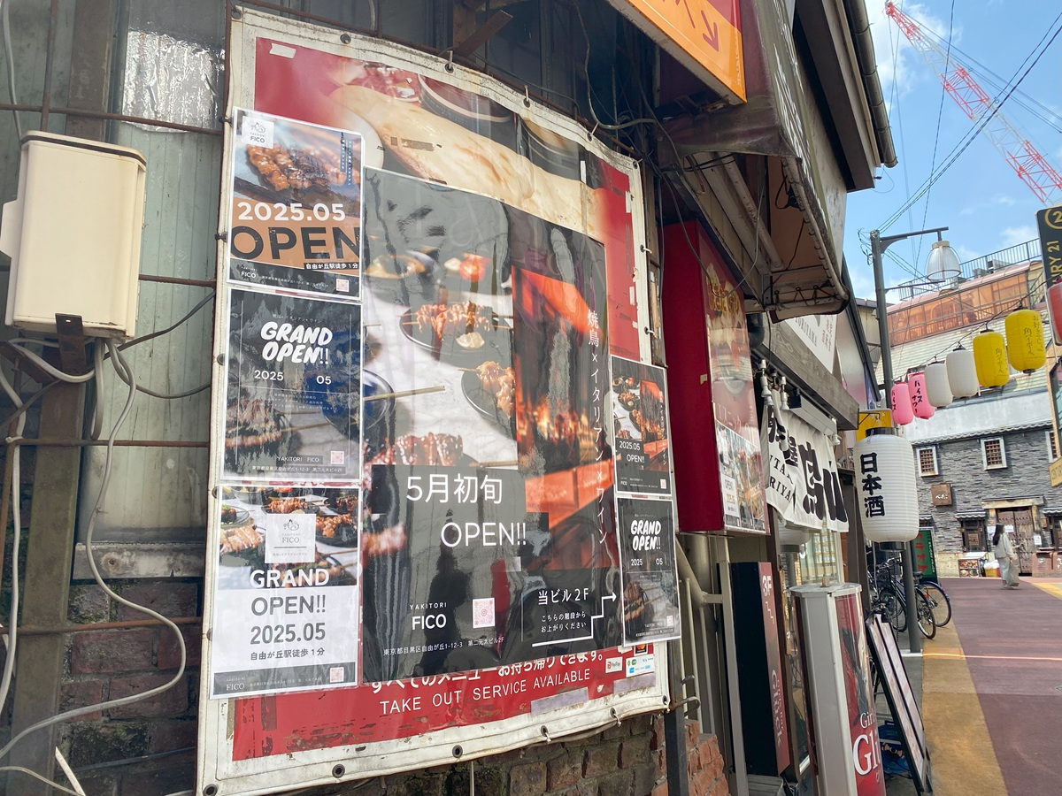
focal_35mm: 26
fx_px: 798
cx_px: 531
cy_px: 398
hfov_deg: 67.3
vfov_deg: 53.1
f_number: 1.8
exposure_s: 1/666
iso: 32
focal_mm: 4.25
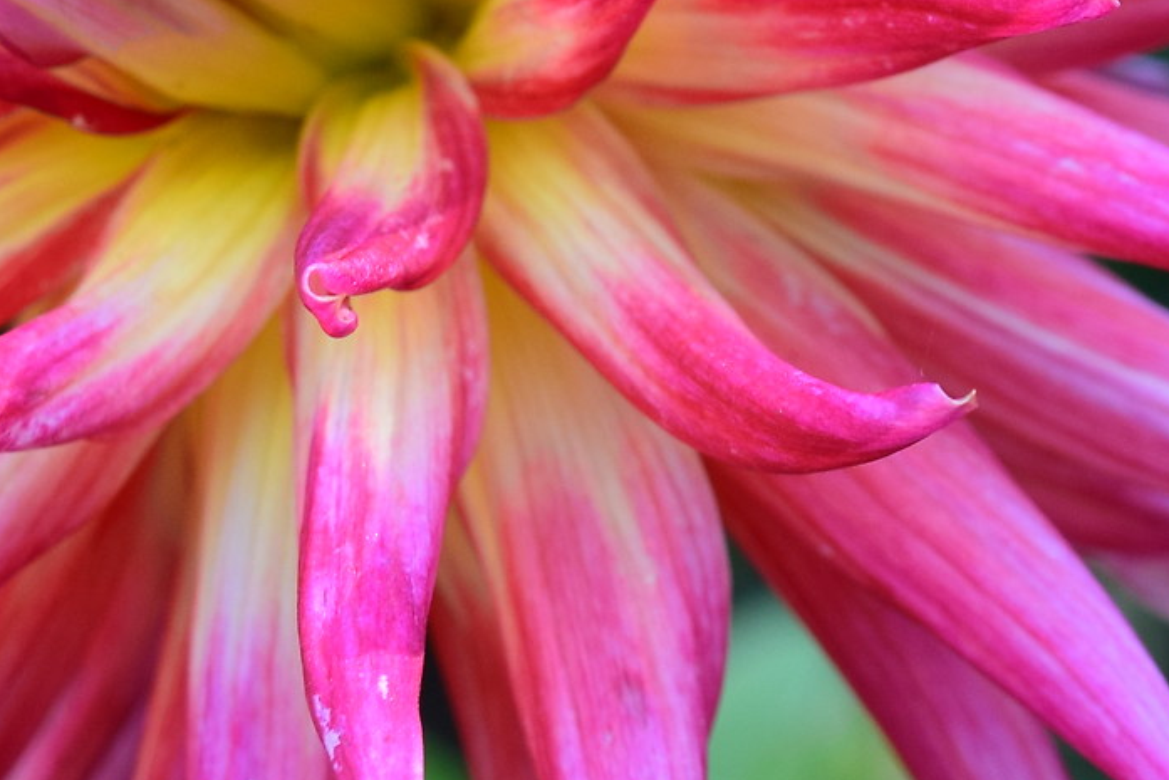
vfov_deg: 8.8
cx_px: 1191
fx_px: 5034
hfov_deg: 13.1
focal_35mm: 155
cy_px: 10
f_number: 9
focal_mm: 30
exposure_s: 1/125
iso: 400
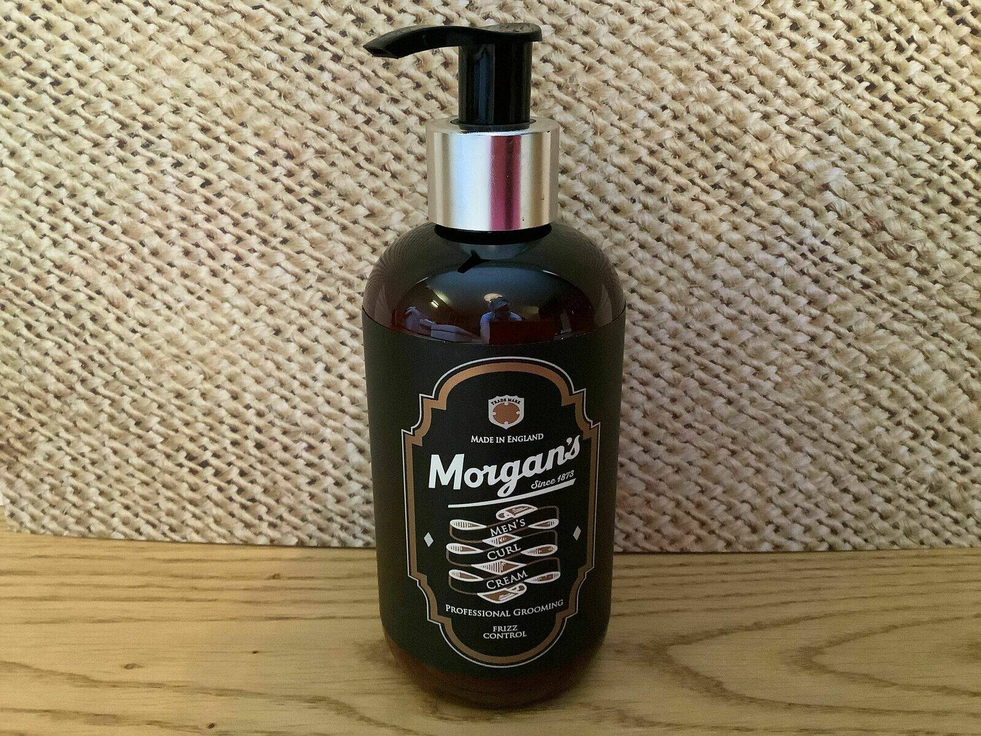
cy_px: 368
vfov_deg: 45.4
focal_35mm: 31
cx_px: 490
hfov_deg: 58.4
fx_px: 879
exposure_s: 1/25
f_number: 2.4
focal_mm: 3.3
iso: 640
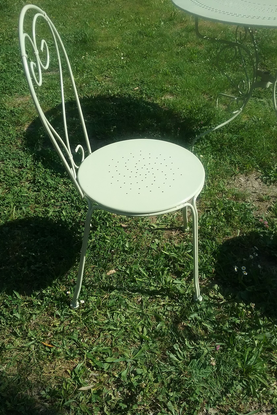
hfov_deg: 40.0
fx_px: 381
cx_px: 134
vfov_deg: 57.2
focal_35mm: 33
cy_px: 207
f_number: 2.2
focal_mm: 3.3
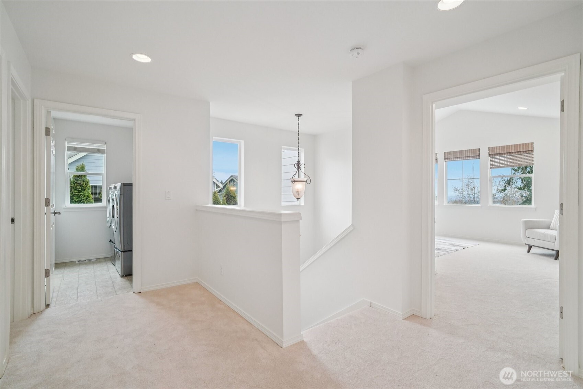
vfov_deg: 73.7
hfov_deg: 96.7
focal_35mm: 16
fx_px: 259
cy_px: 194
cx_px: 292
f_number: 8
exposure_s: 1/125
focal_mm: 16
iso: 1600
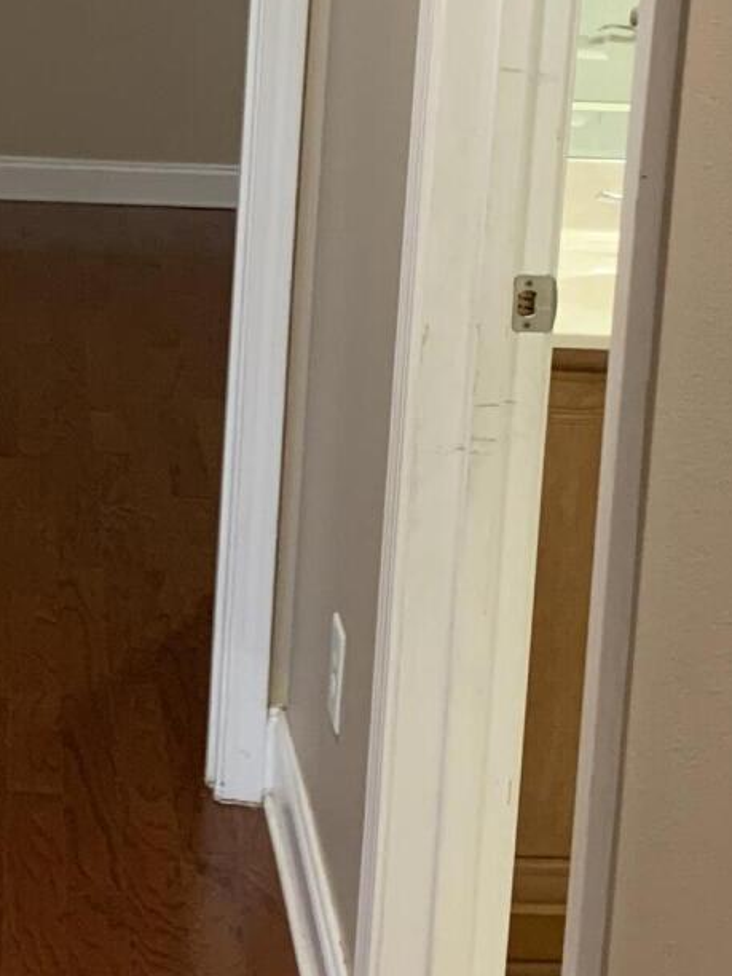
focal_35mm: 85
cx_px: 164
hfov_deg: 17.2
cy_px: 150
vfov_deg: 22.6
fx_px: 2397
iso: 160
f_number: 1.8
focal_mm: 4.25
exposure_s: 1/60
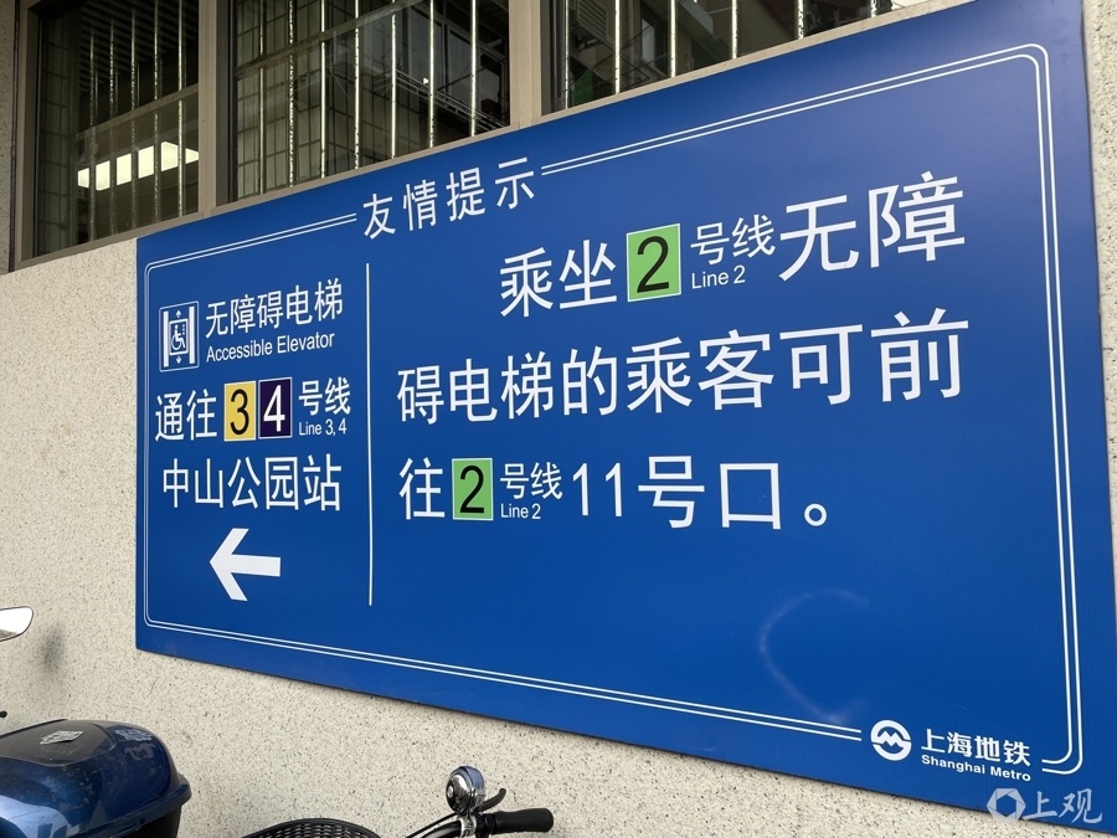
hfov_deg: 67.3
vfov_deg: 53.1
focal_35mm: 26
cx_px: 558
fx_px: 839
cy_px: 419
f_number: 1.6
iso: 32
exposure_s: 1/227
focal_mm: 4.2
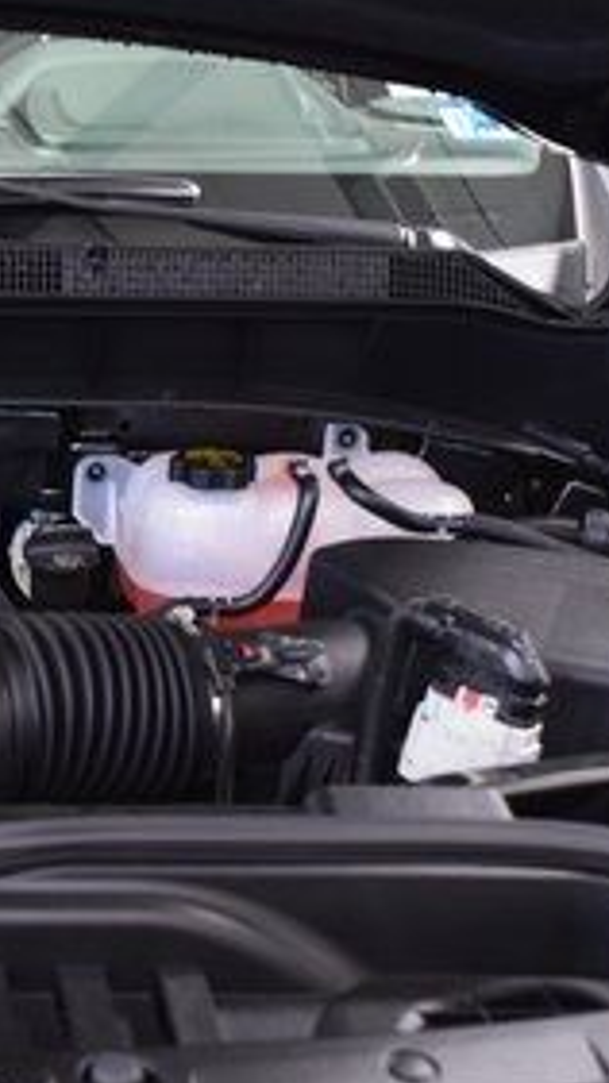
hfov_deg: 13.2
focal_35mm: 86
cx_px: -320
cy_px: 626
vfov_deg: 24.7
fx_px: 2470
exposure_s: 1/60
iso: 1600
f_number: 2.8
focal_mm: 24
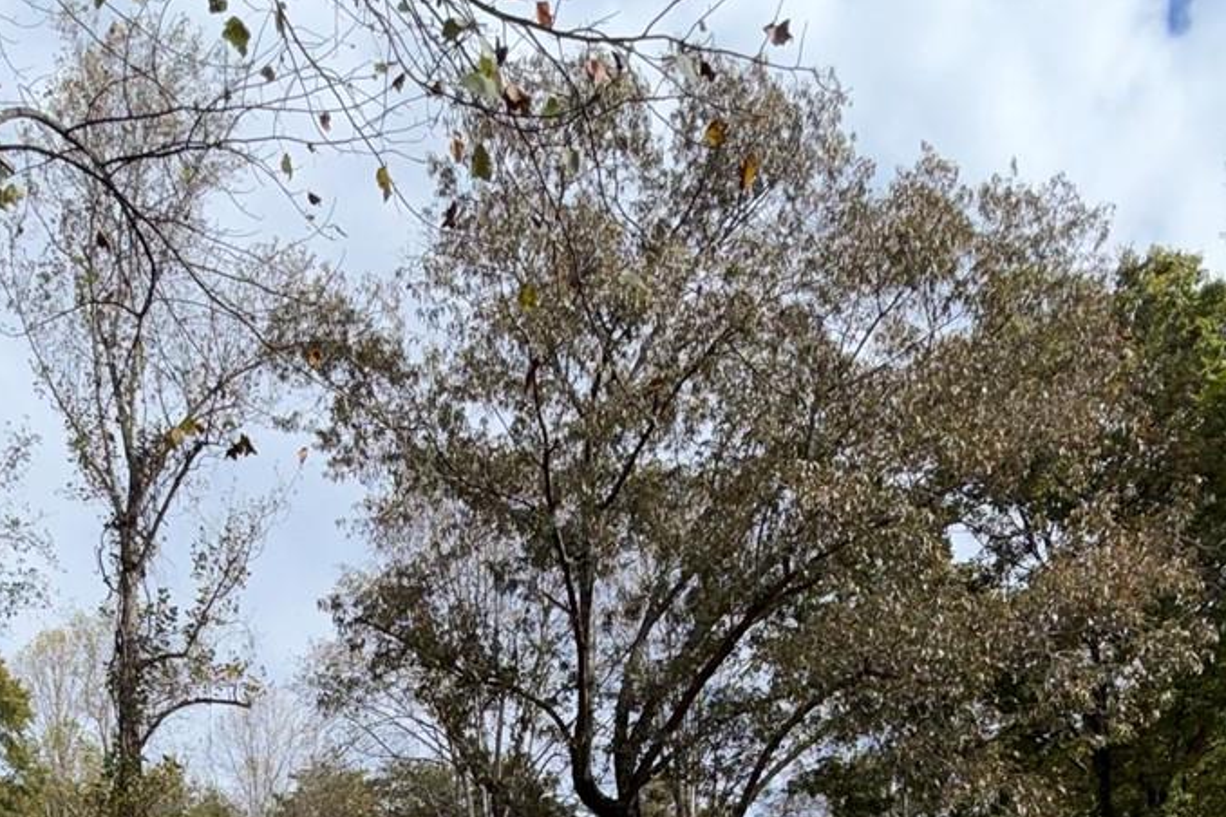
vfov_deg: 24.6
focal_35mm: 44
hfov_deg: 44.1
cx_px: 450
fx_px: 1498
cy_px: 1180
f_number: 2.2
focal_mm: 2.22
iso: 16
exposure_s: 1/955
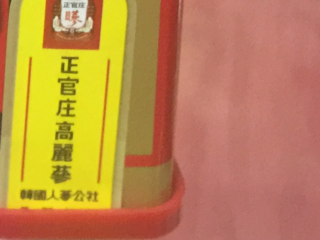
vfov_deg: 10.1
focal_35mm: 133
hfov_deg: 14.1
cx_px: -124
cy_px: -283
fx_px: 1229
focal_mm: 4.15
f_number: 2.2
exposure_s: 1/17
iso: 160
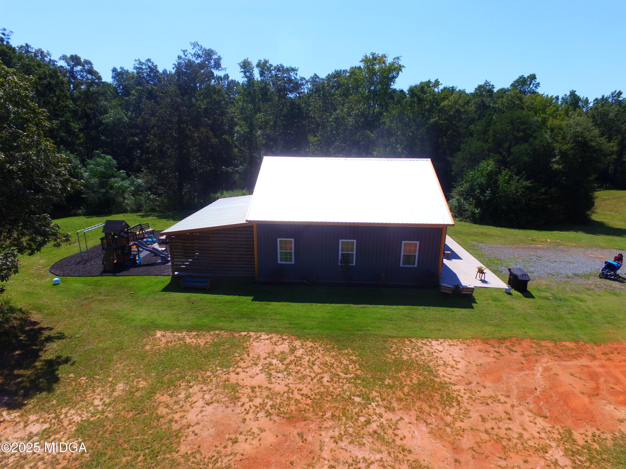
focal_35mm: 20
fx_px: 362
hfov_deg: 81.7
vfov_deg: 66.0
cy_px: 234
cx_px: 313
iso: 200
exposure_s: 1/2000
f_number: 2.8
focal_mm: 3.61
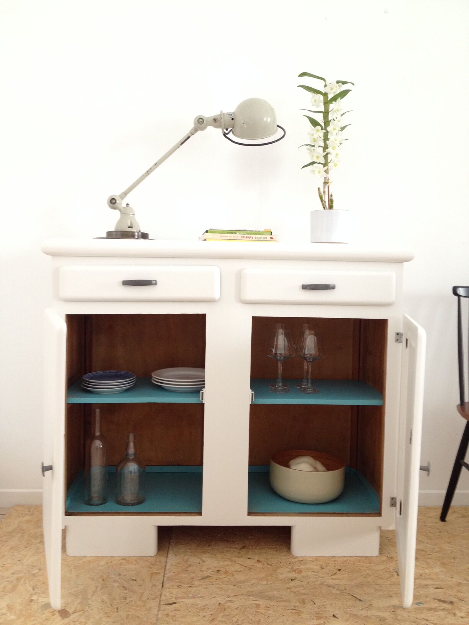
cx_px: 234
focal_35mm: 35
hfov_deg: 40.7
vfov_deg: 52.6
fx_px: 632
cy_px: 312
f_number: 2.4
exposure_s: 1/20
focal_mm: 4.28
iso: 100
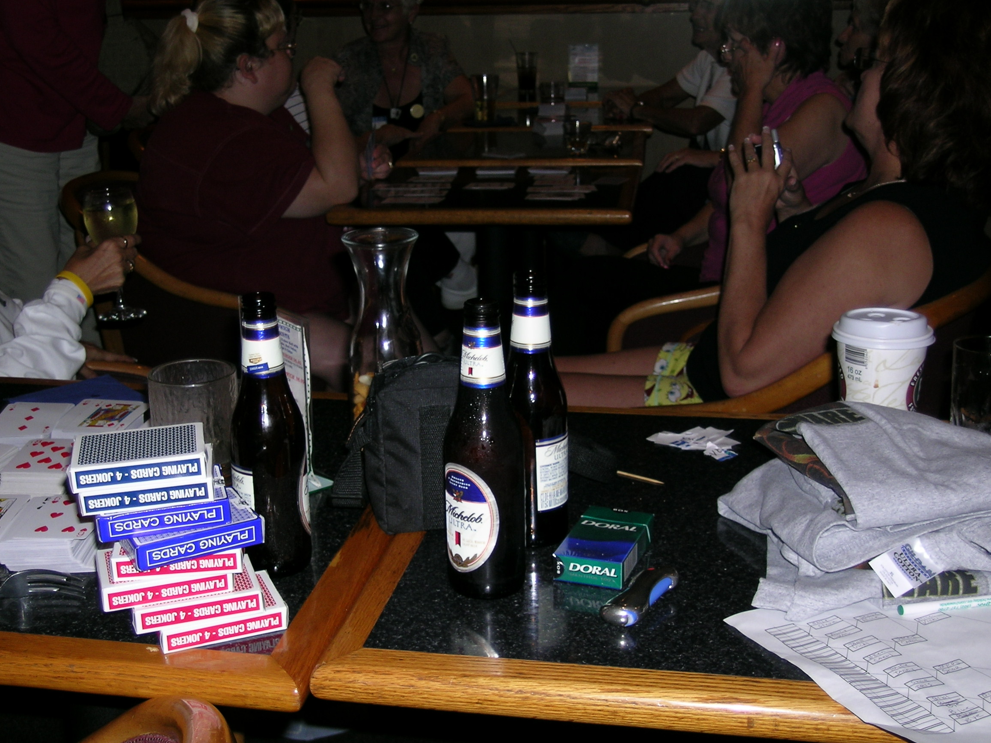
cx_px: 459
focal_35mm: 47
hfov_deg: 40.4
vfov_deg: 30.9
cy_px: 359
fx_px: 1346
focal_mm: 8.7
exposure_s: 1/60.1
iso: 50
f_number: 3.2
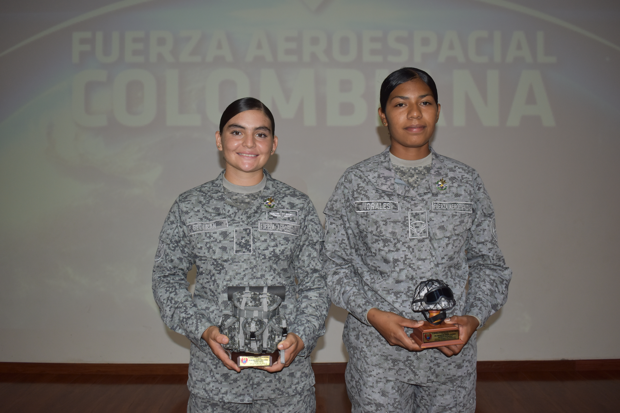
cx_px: 310
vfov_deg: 40.0
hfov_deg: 57.2
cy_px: 206
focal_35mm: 33
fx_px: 568
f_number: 3.8
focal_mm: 22
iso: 400
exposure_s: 1/30
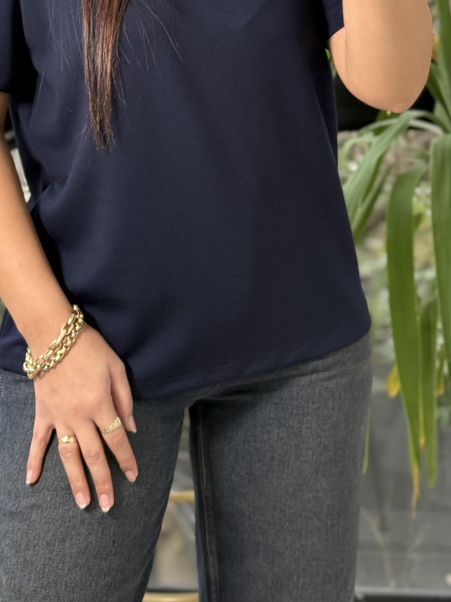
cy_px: 40
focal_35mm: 91
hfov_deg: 16.2
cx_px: 214
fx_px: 1581
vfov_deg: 21.0
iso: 100
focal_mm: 6.76
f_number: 1.78
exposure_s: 1/91
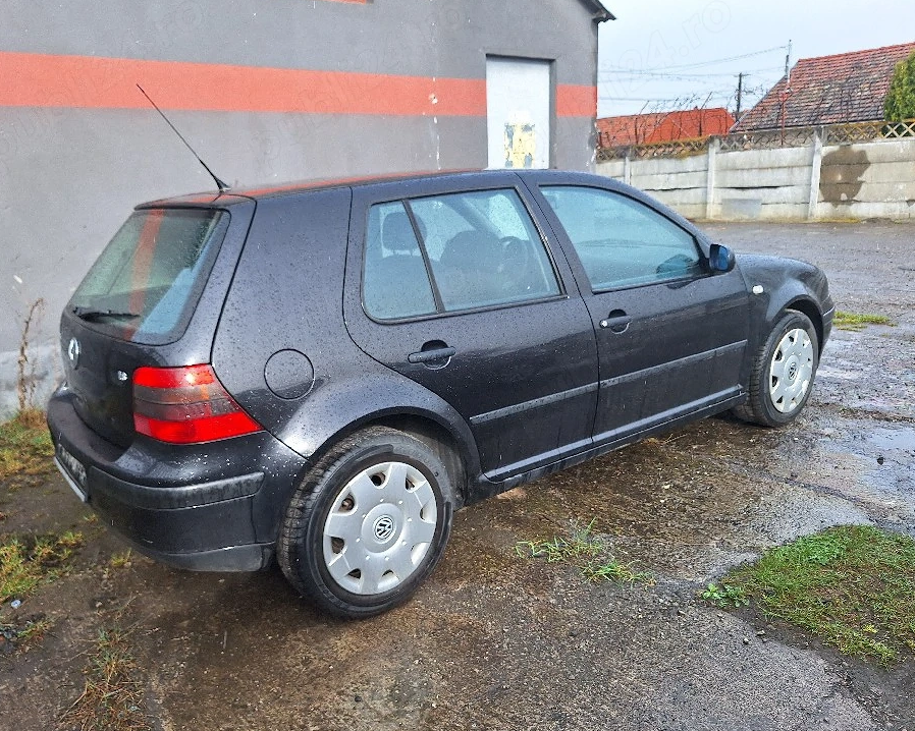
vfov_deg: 56.8
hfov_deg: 68.0
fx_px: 677
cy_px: 354
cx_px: 425
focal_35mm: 25
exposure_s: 1/769
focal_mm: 5.54
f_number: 1.8
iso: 40
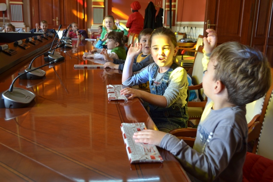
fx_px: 273
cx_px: 136
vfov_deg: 36.9
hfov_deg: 53.1
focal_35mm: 36
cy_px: 91
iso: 200
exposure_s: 1/30
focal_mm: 24
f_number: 4
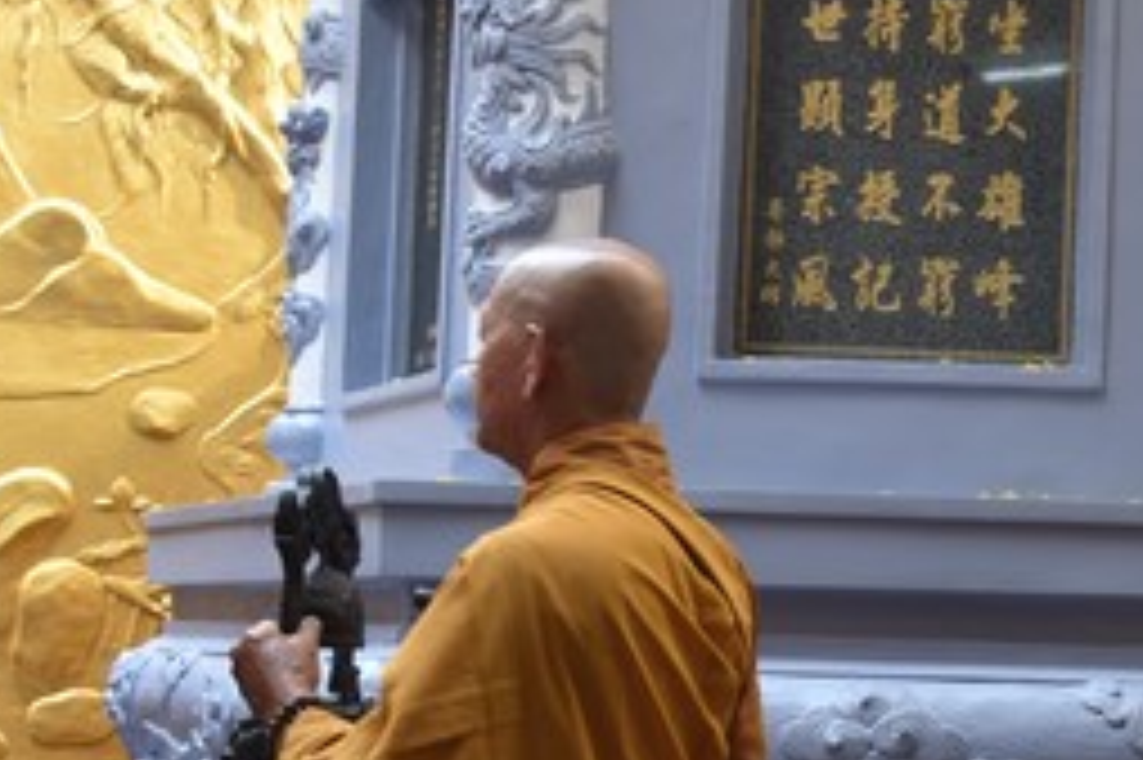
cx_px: 1179
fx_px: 2602
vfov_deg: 16.6
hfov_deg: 23.6
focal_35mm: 82
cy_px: 490
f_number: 5
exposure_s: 1/100
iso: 400
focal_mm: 32
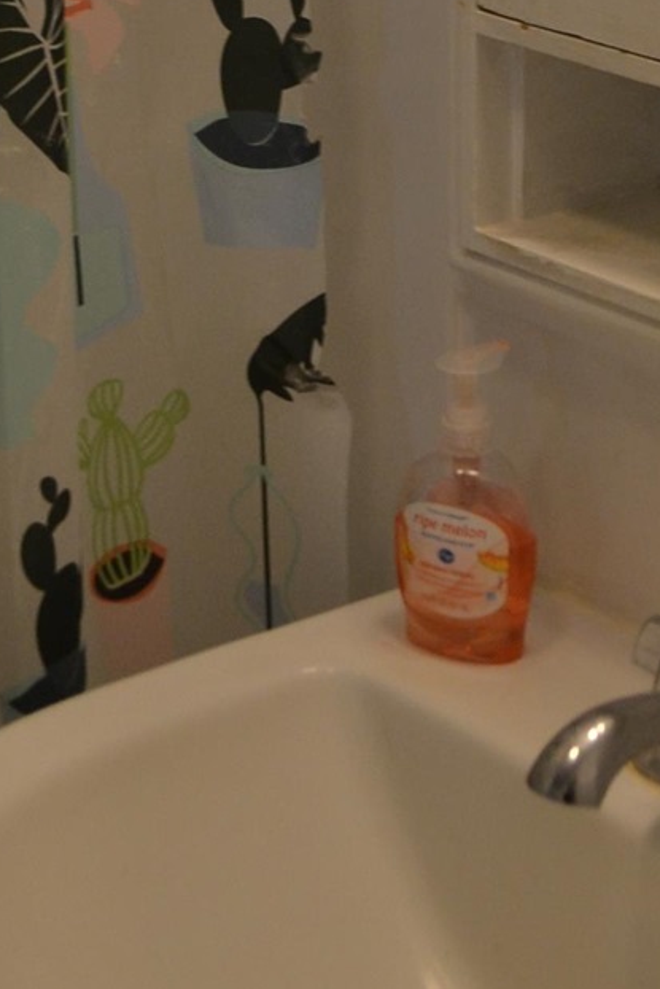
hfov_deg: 13.6
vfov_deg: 19.2
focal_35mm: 100
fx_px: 2748
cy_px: -224
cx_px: 574
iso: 400
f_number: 4.5
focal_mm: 18
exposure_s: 1/80
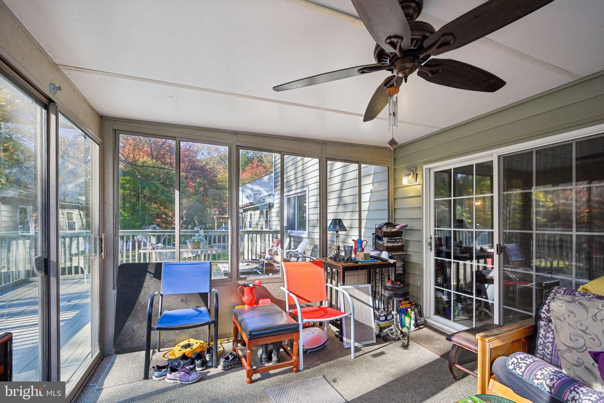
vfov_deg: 73.7
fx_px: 268
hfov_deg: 96.7
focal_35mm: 16
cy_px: 202
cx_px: 302
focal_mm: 16
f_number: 8
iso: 800
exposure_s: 1/320
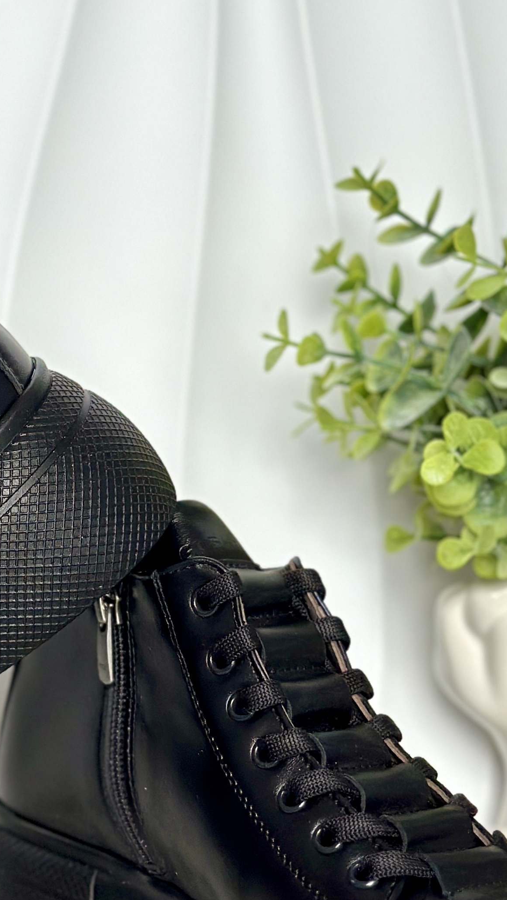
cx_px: -1
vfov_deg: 21.2
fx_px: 2414
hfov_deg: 11.9
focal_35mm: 101
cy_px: 444
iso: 125
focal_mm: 6.86
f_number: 1.78
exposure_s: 1/113
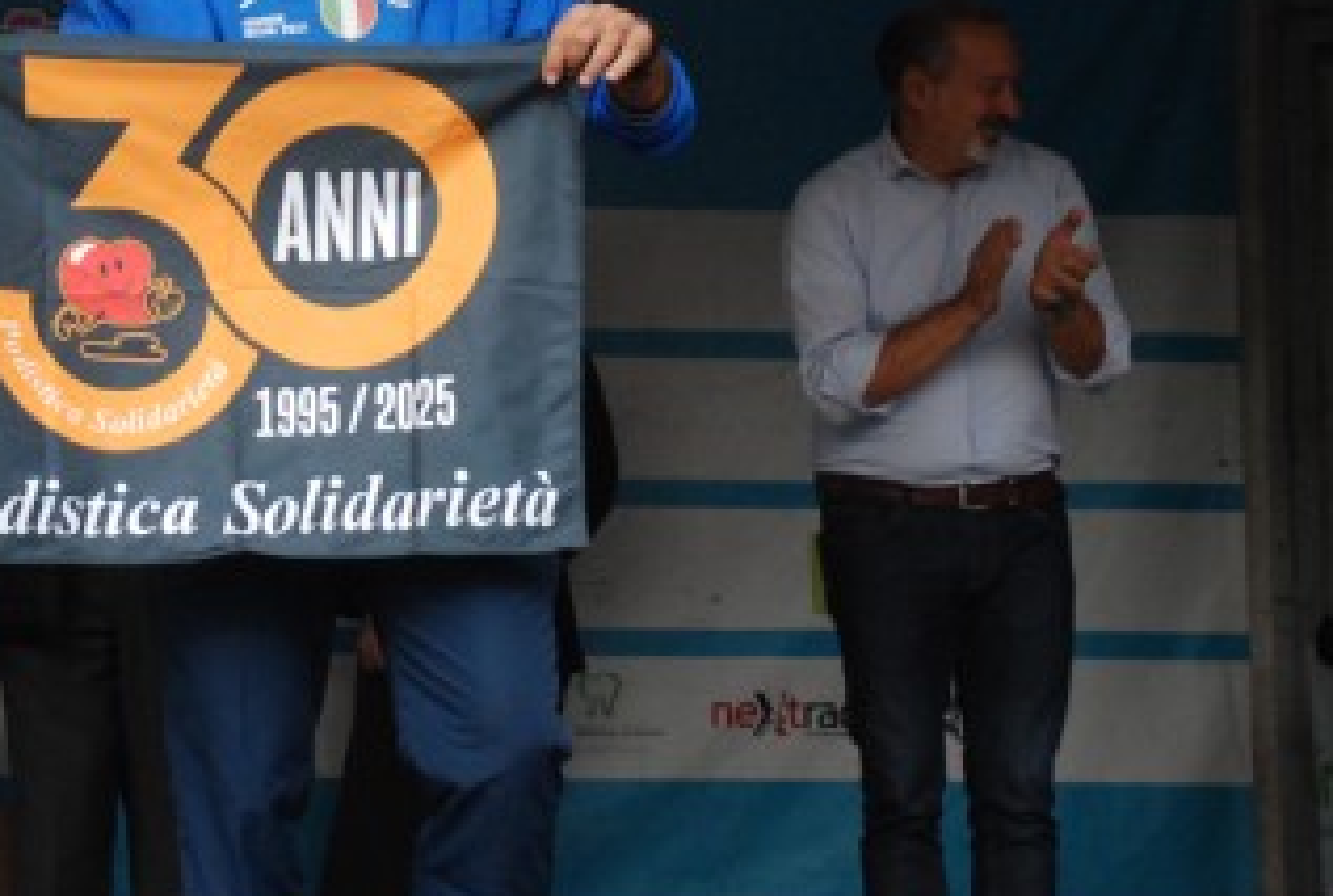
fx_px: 4639
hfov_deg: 16.2
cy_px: 250
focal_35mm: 125
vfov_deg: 11.0
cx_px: 219
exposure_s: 1/1250
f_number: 5
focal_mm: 44
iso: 1000
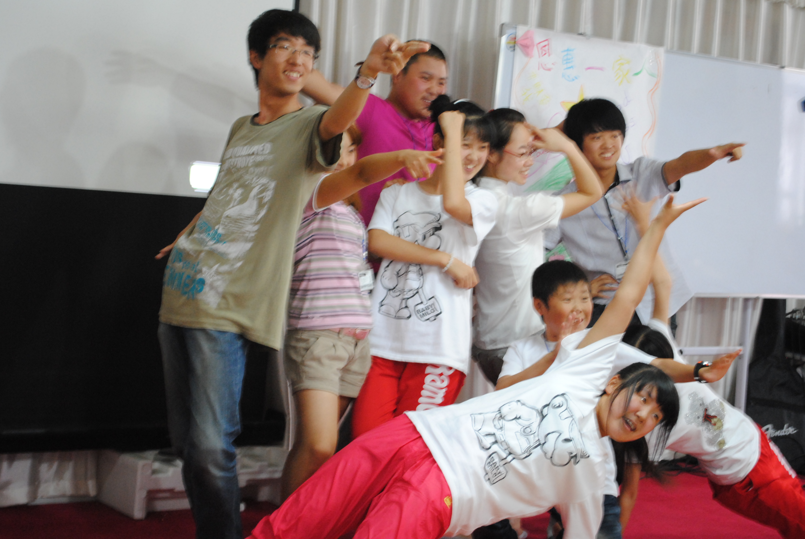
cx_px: 402
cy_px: 270
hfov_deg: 30.5
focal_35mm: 66
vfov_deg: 20.7
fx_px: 1478
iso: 800
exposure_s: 1/15
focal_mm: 44
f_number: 5.3
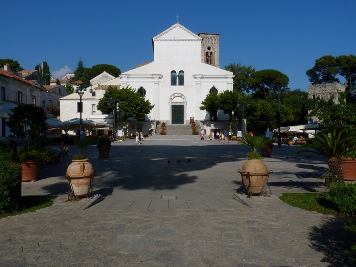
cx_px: 178
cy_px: 134
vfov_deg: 51.4
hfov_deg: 65.3
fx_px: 278
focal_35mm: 27
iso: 80
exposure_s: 1/400
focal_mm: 4.8
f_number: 8
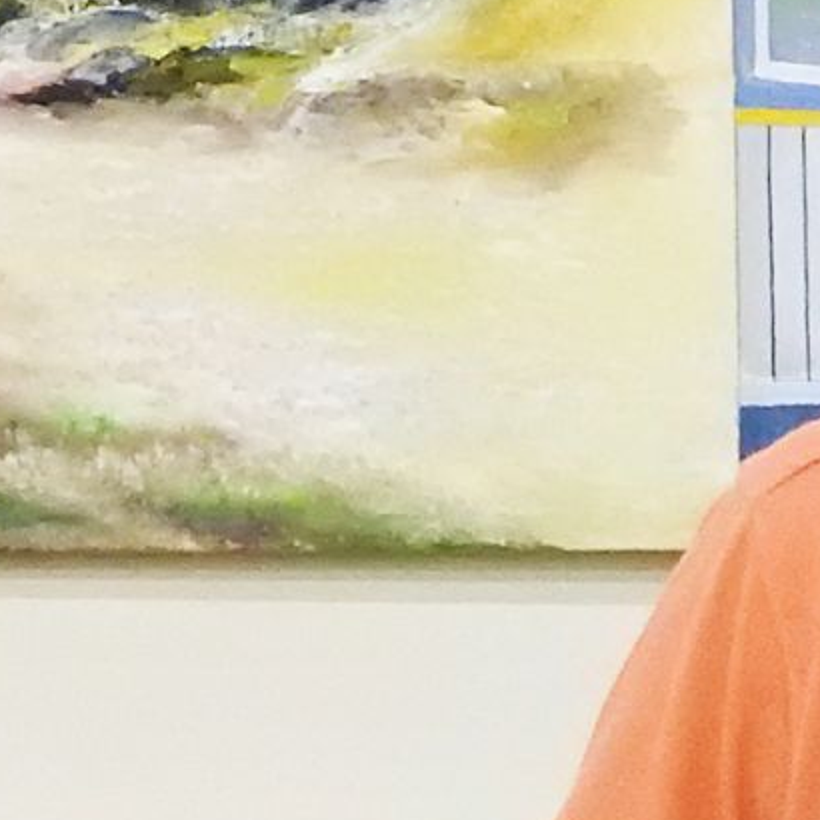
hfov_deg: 4.3
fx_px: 10908
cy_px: 862
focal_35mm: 407
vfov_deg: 4.3
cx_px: 1186
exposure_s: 1/30
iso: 1600
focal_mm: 14.3
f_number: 4.5
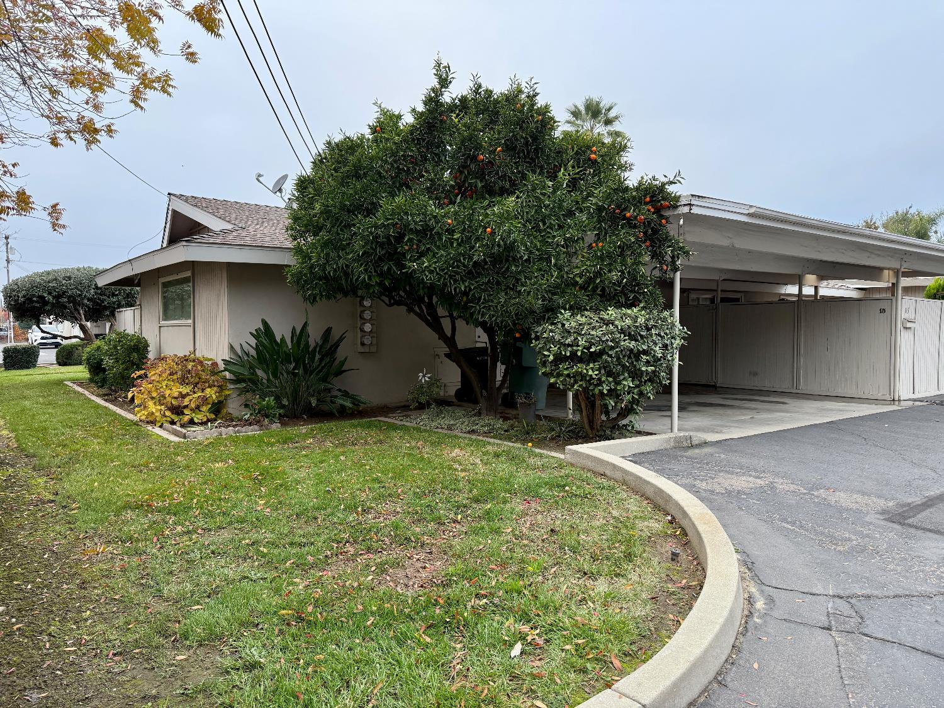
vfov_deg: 56.8
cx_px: 472
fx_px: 654
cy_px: 354
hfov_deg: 71.6
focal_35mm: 24
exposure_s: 1/242
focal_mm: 6.76
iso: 125
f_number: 1.78
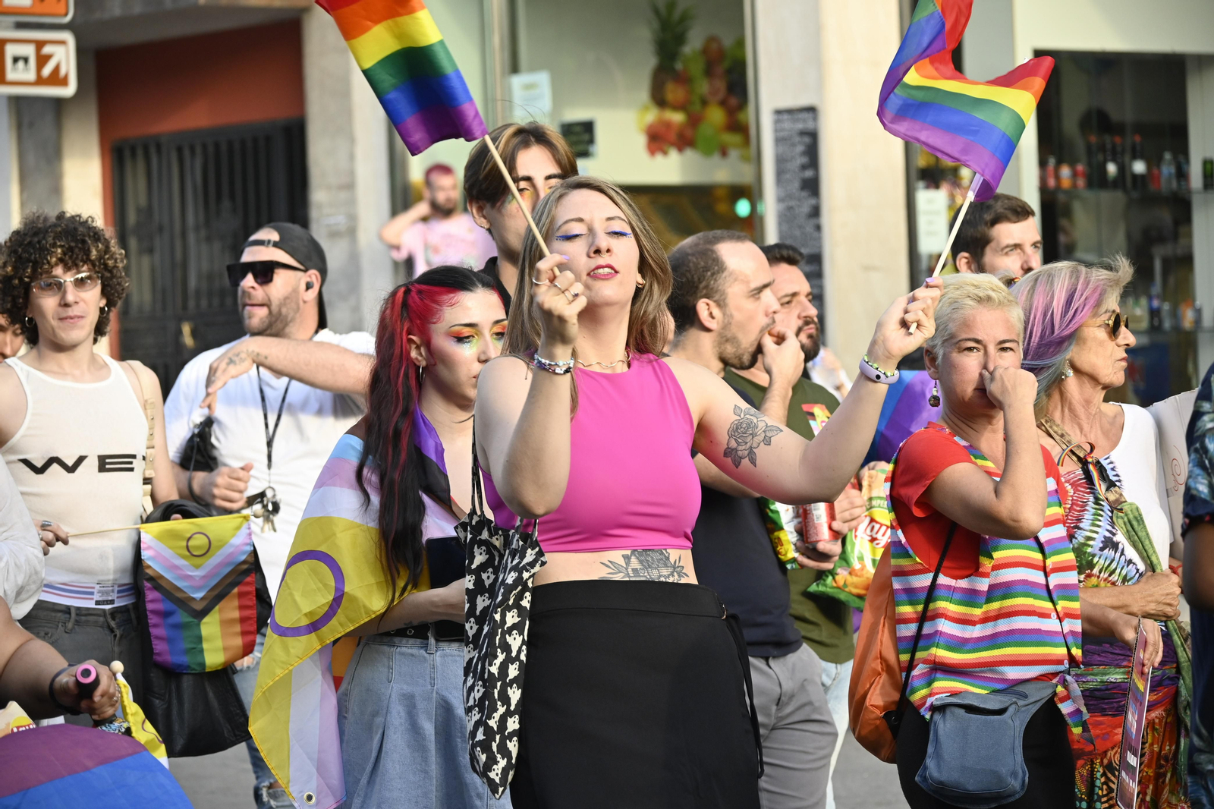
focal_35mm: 165
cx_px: 607
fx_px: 5563
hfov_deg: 12.5
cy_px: 404
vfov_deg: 8.3
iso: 400
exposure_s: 1/320
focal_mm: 110
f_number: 5.6
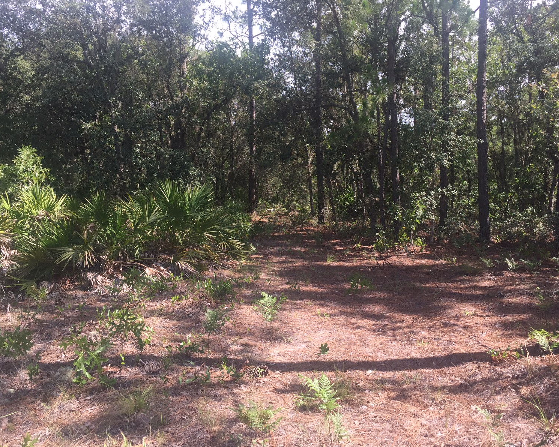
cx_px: 299
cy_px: 225
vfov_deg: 47.1
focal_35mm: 31
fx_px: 513
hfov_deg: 57.1
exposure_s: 1/476
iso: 32
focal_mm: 4.15
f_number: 2.2
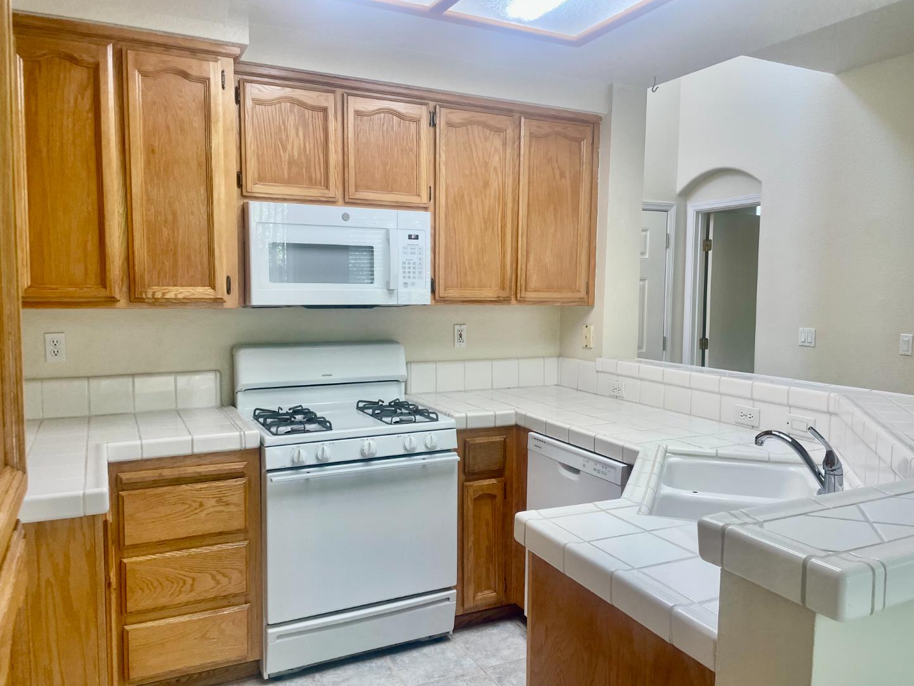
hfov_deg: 65.3
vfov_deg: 51.4
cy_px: 351
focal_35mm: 27
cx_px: 465
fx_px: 713
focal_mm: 4.2
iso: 80
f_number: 1.6
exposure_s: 1/120
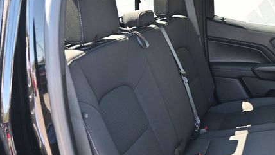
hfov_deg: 43.2
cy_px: 102
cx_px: 179
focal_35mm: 47
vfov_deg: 25.3
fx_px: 343
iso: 640
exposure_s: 1/125
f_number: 3.8
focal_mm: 20
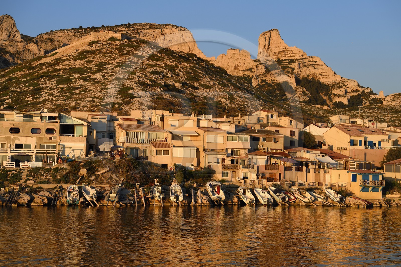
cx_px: 200
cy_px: 134
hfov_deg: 28.9
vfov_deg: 19.4
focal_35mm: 70
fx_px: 779
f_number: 10
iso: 200
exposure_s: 1/200
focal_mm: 70
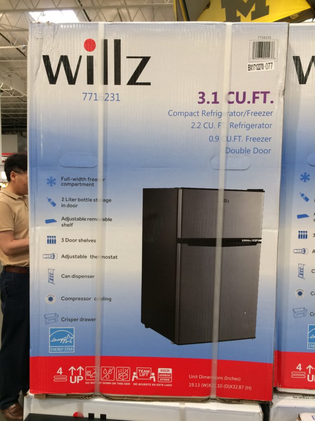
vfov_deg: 61.7
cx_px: 158
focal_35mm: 29
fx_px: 352
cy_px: 210
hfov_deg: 48.2
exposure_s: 1/30
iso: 64
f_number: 2.2
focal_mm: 4.15
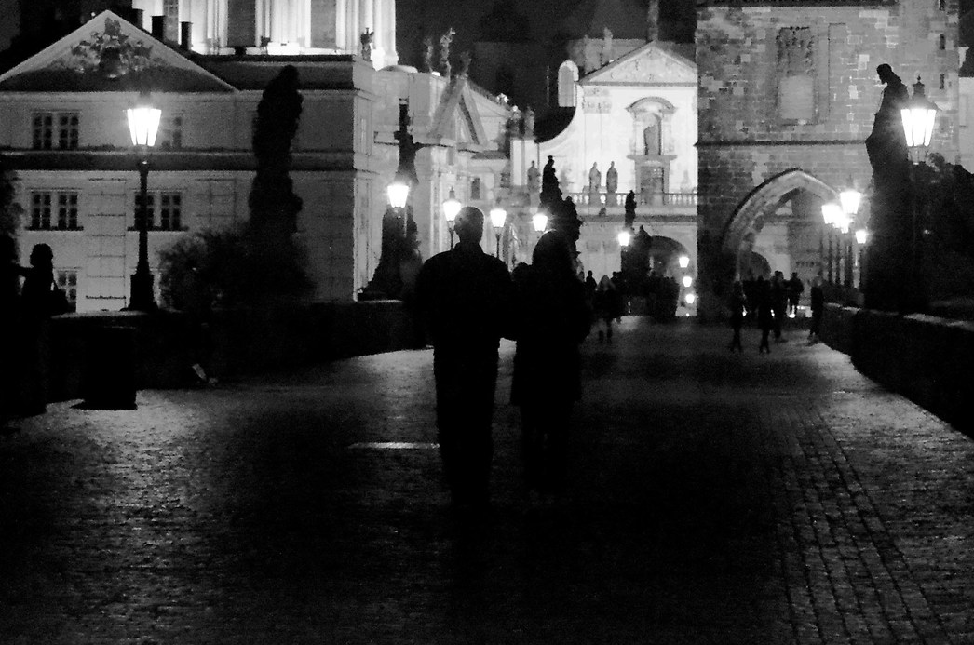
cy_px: 142
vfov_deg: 11.6
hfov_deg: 17.5
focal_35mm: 117
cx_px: 566
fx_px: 3159
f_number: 6.3
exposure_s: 1/40
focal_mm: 34
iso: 6400
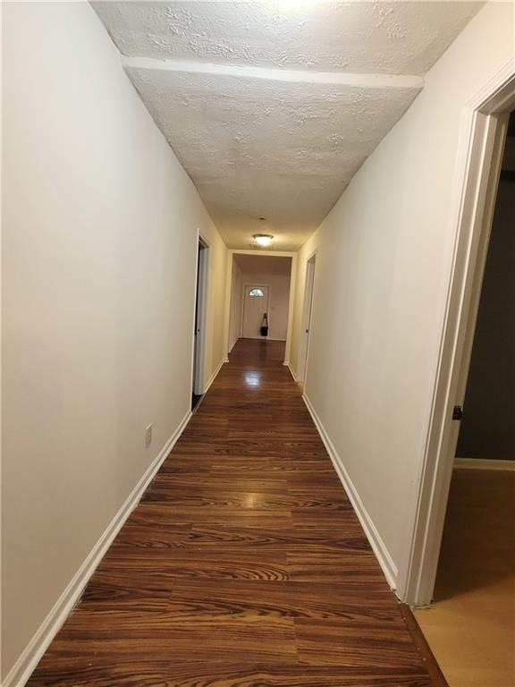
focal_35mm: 13
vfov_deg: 106.2
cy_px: 344
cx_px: 258
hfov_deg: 89.9
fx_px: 258
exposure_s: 1/60
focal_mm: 2.2
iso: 320
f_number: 2.2
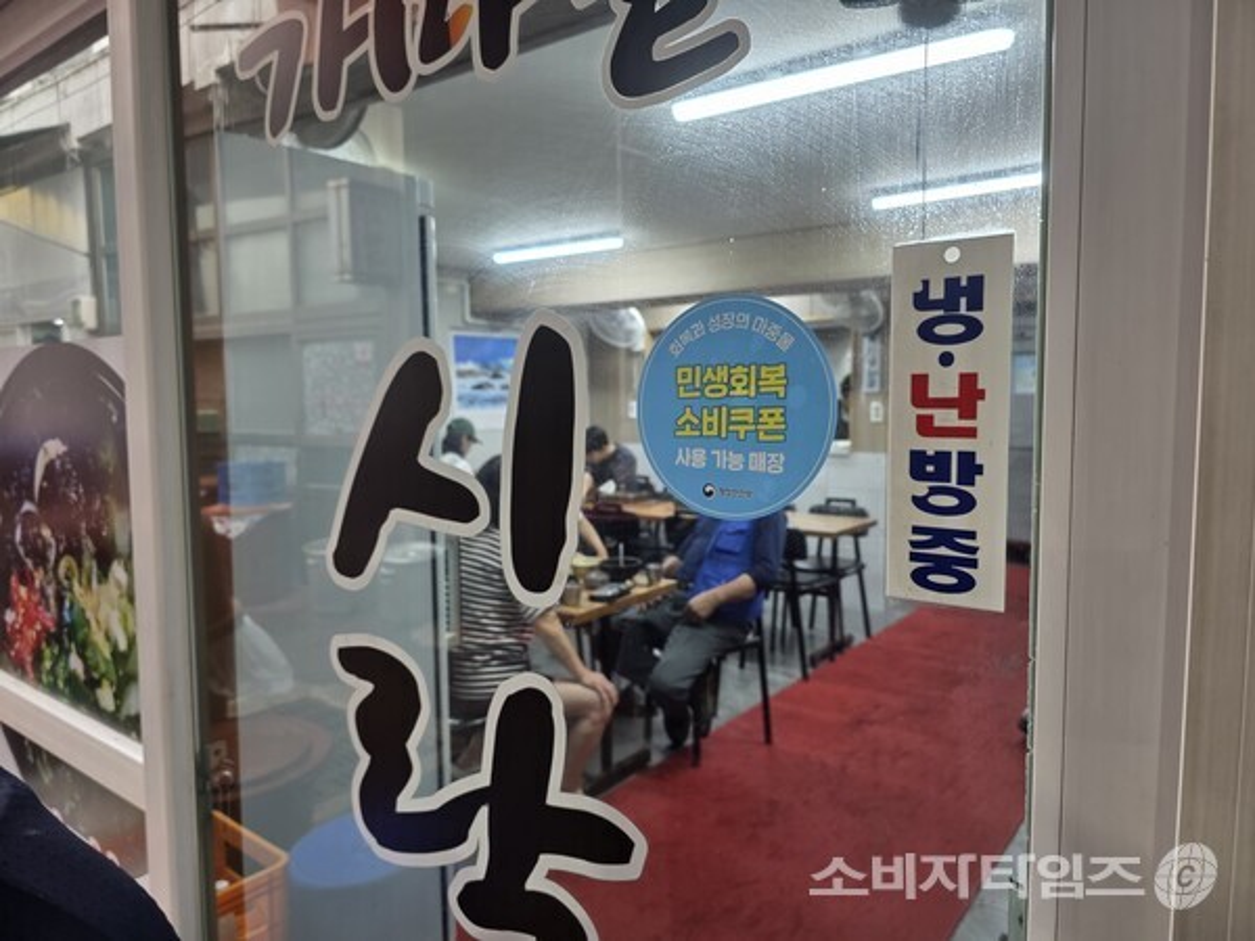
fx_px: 834
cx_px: 628
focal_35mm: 23
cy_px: 470
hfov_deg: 73.9
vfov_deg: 58.9
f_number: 1.7
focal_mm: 6.3
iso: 125
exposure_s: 1/120
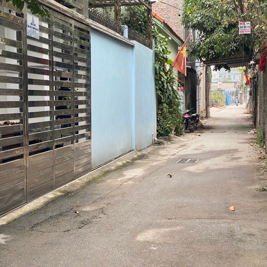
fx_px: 541
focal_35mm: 62
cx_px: 115
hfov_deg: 27.7
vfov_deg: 27.7
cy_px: 132
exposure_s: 1/122
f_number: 2
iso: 25
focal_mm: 6
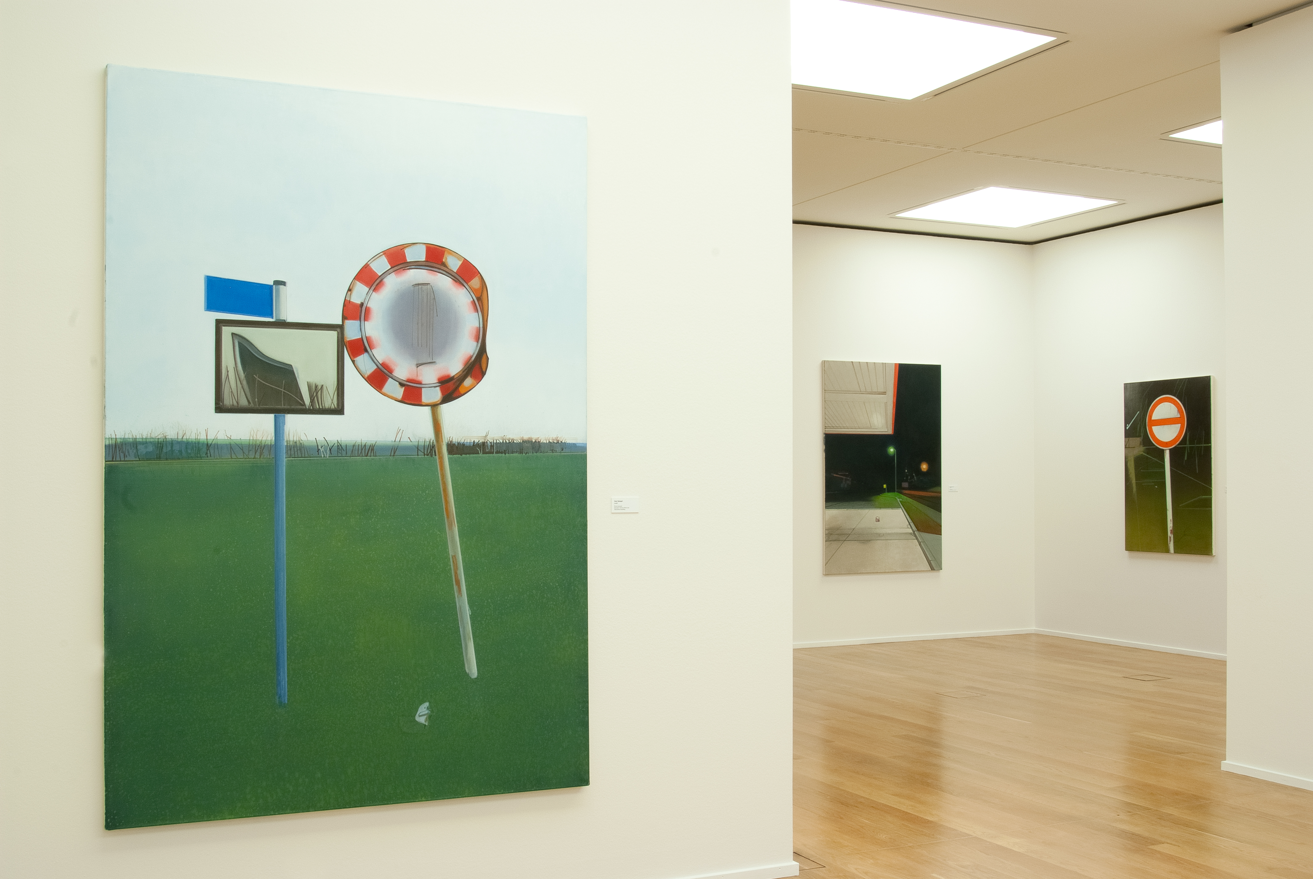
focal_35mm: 36
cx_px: 656
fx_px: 1314
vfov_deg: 37.0
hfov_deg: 53.1
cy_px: 440
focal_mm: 24
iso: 100
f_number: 18
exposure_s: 1
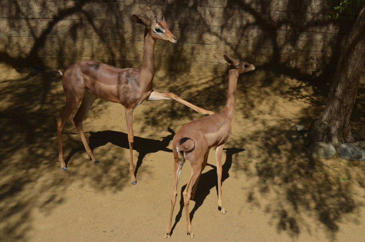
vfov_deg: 26.9
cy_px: 116
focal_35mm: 50
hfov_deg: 39.7
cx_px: 182
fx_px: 506
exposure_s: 1/320
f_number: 9
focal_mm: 32
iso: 100
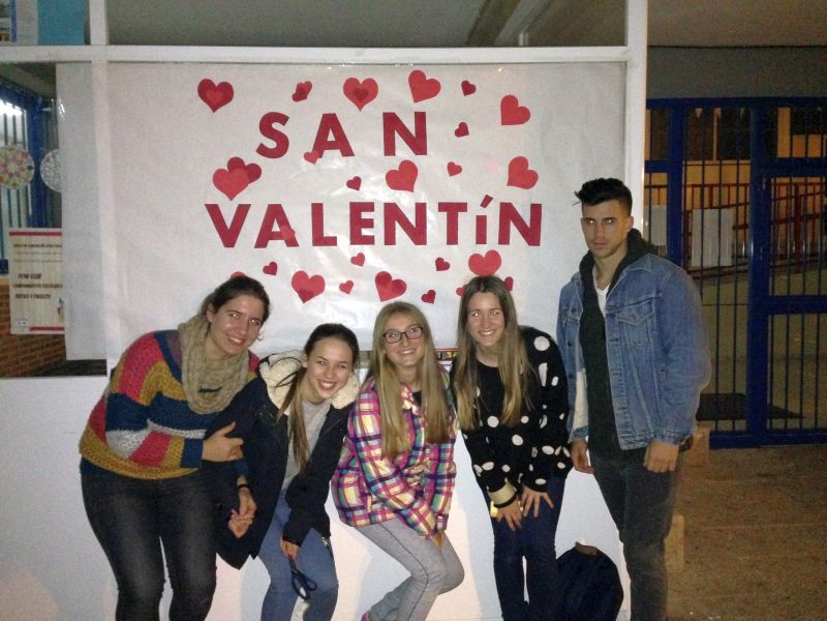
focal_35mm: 33
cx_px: 414
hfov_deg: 55.4
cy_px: 310
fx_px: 788
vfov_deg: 42.9
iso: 640
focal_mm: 4.12
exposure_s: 1/16
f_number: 2.4
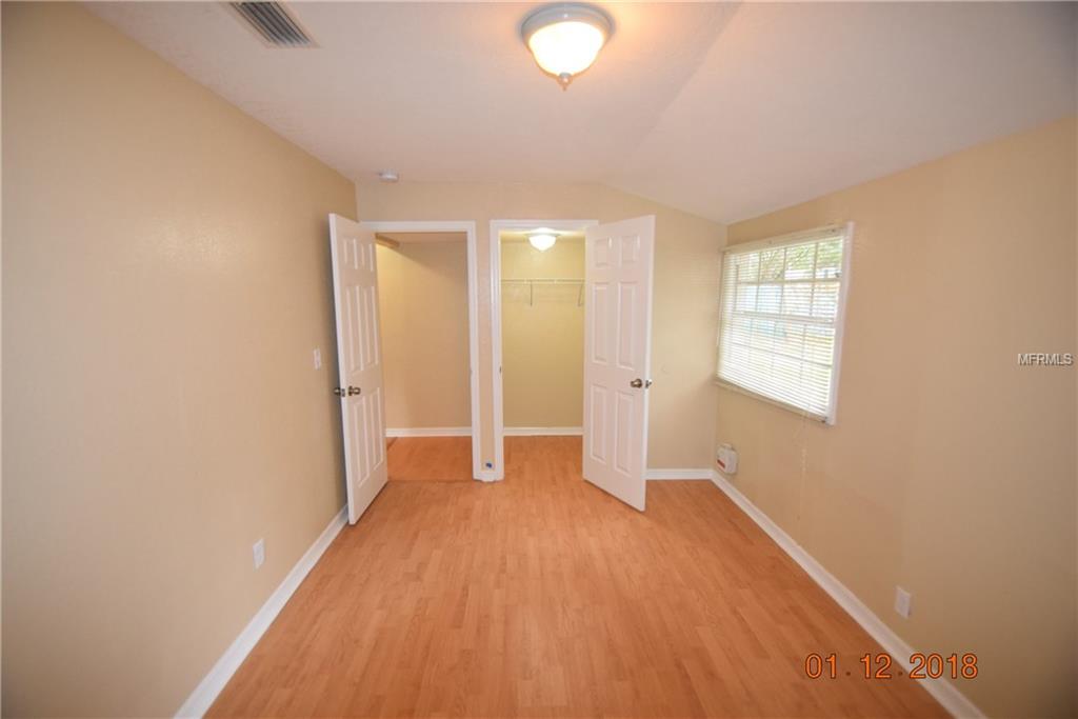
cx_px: 539
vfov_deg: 77.3
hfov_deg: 100.4
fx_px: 449
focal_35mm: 15
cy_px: 360
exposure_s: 1/80
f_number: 4.5
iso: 800
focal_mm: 10
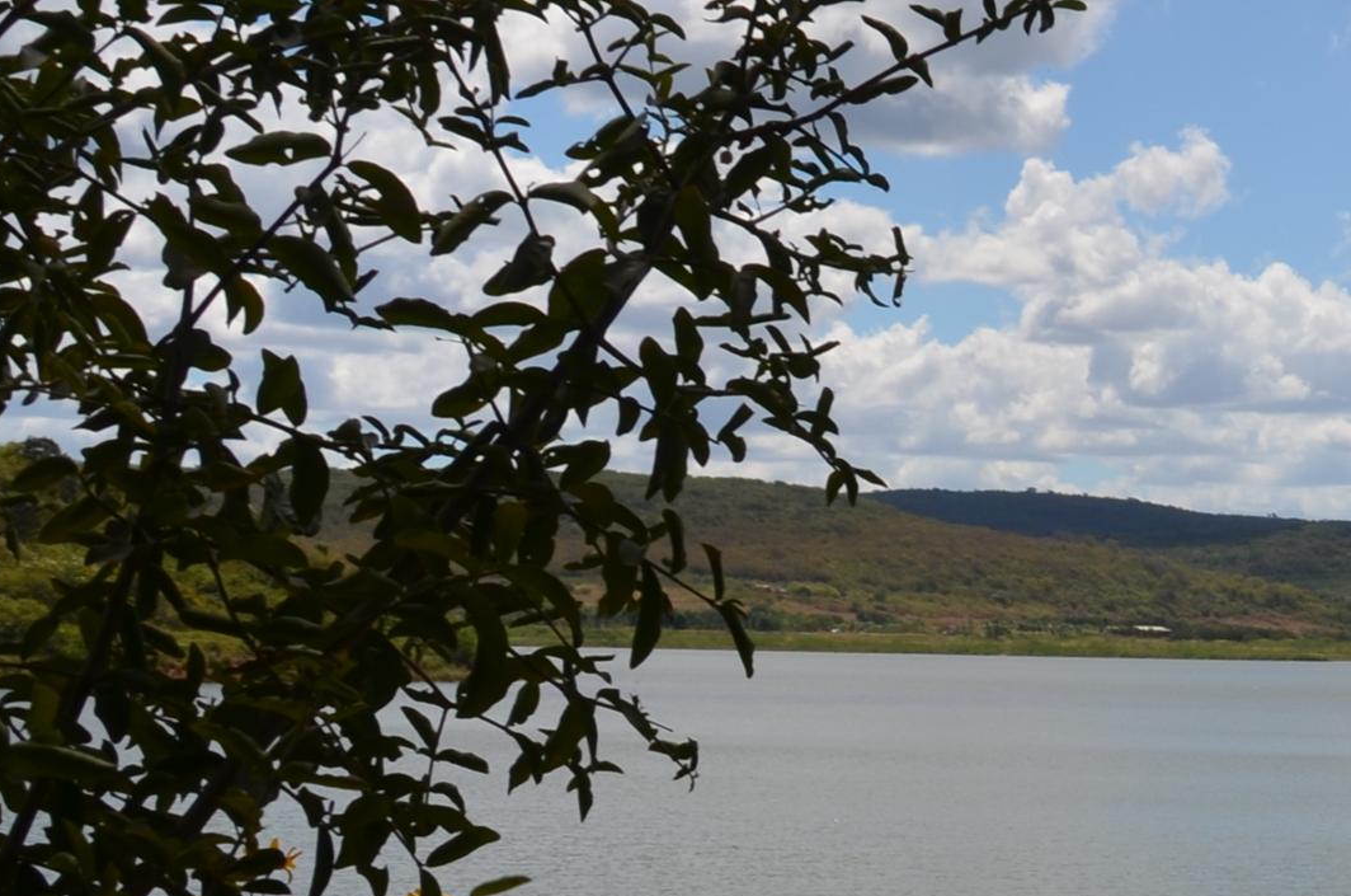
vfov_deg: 13.6
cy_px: 734
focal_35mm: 100
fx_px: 3745
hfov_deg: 17.9
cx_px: 2108
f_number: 9
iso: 100
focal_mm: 18
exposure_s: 1/320
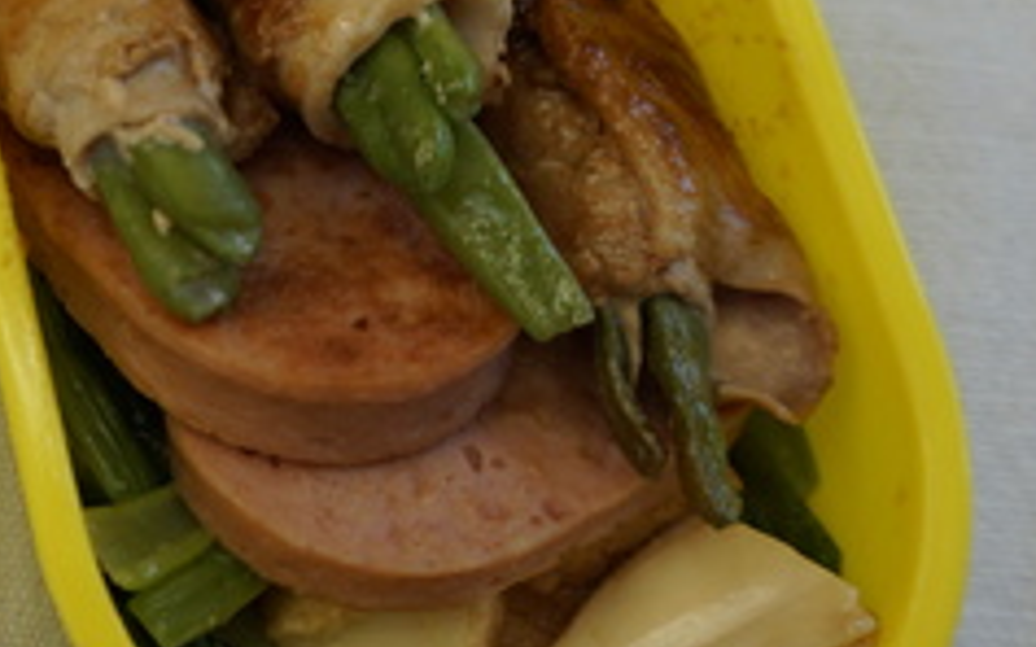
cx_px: -140
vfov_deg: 19.5
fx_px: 1863
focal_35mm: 66
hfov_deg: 28.0
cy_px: 111
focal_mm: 16
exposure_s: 1/160
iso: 250
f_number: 4
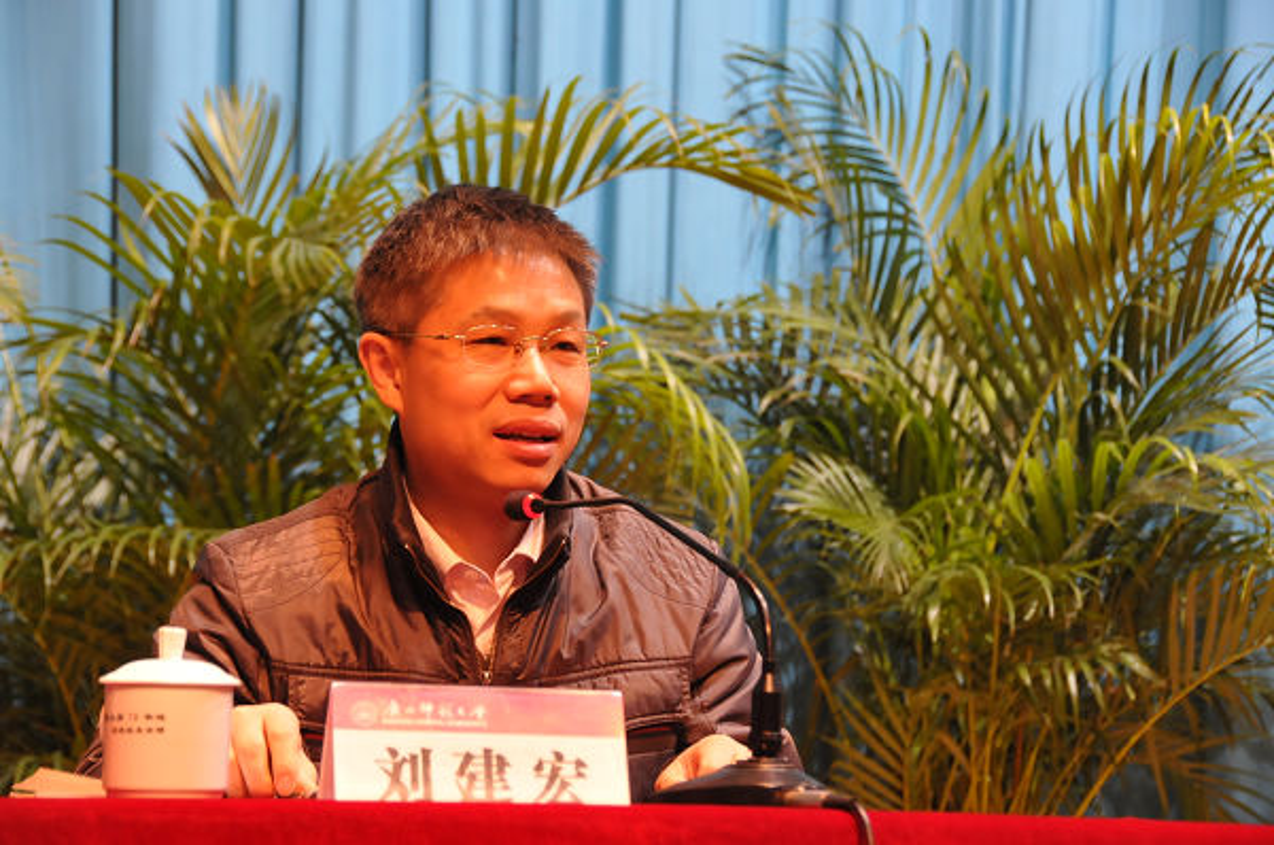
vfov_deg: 13.0
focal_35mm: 105
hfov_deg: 19.5
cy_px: 422
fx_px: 3710
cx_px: 637
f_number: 5
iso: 1600
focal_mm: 70
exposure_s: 1/25
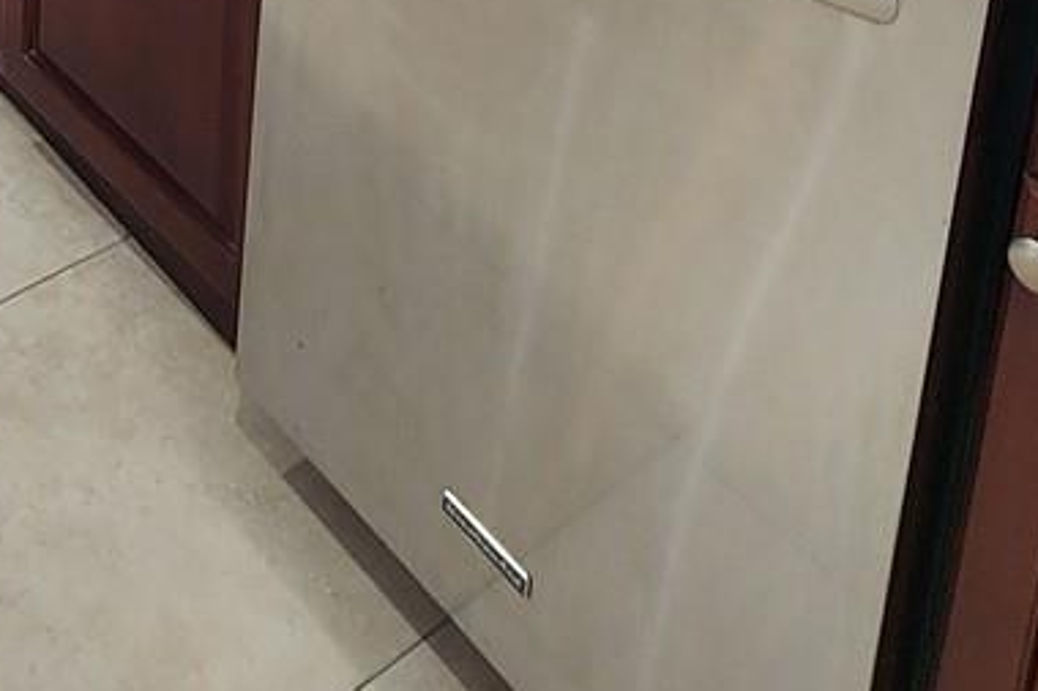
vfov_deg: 17.0
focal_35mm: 57
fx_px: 1643
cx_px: 265
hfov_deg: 34.4
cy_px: -718
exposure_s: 1/60
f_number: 2.2
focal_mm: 2.2
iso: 125
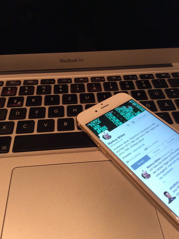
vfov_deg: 56.9
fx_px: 221
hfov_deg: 44.1
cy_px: 120
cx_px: 90
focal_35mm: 32
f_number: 2.4
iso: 160
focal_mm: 3.3
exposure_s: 1/24
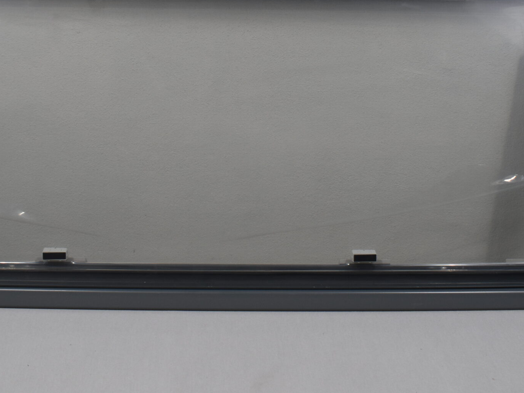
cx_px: 237
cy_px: 89
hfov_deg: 35.5
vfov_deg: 26.6
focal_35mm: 54
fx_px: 817
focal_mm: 20
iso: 400
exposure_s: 1/125
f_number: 5.6
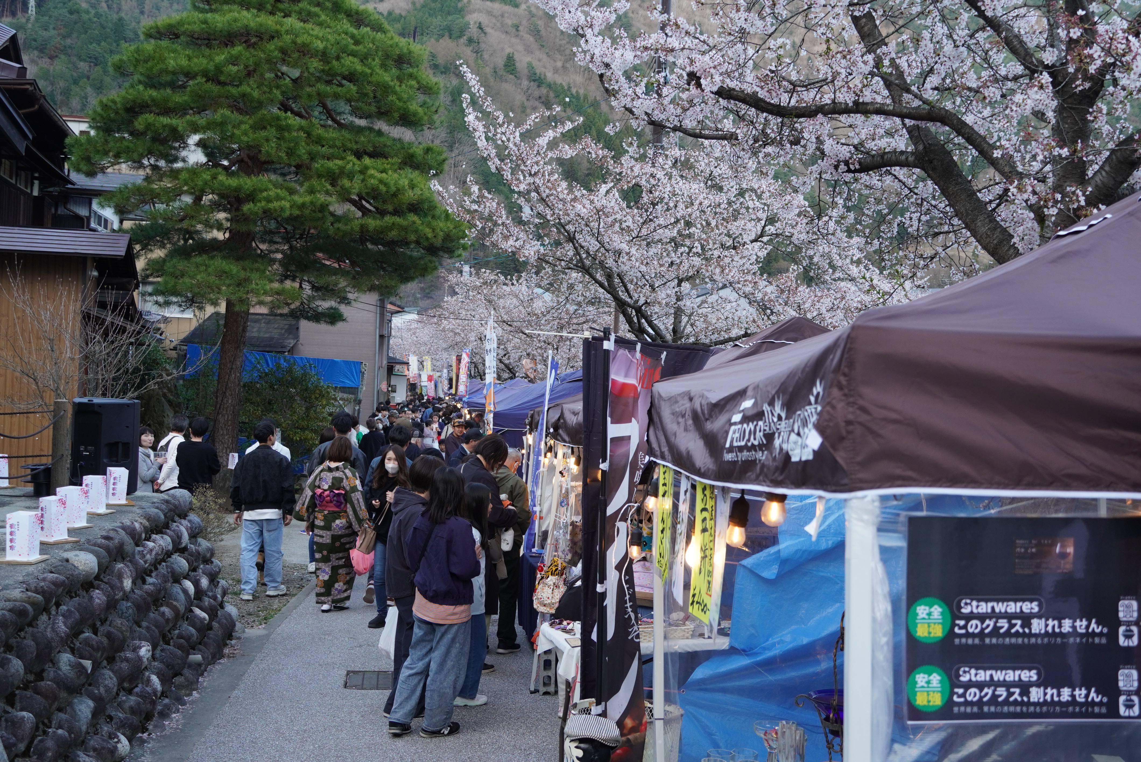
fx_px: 1332
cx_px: 570
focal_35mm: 42
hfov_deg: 46.4
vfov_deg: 31.9
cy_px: 381
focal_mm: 28
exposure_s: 1/160
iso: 400
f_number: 4.5
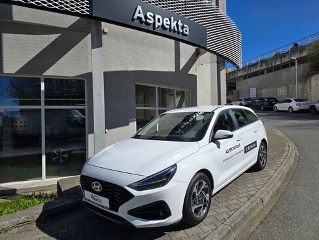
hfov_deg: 73.9
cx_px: 160
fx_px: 212
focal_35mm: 23
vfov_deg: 58.9
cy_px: 120
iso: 12
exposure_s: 1/1135
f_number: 1.7
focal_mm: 6.3
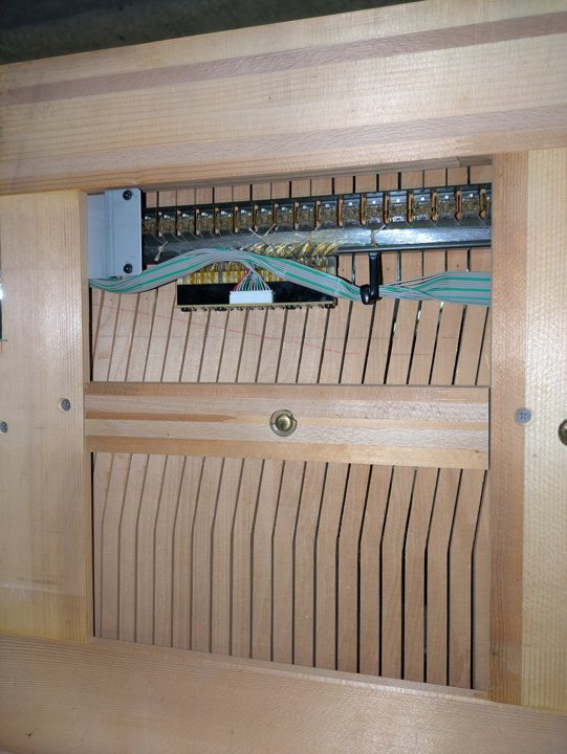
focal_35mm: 25
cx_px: 284
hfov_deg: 54.9
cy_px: 377
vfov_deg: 69.4
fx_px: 545
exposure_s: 1/120
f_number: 1.89
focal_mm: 5.43
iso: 375
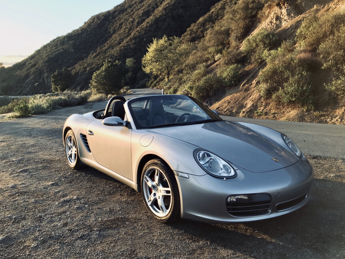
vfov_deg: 48.2
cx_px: 178
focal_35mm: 29
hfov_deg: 61.6
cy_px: 129
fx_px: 289
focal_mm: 3.99
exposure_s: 1/140
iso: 20
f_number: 1.8
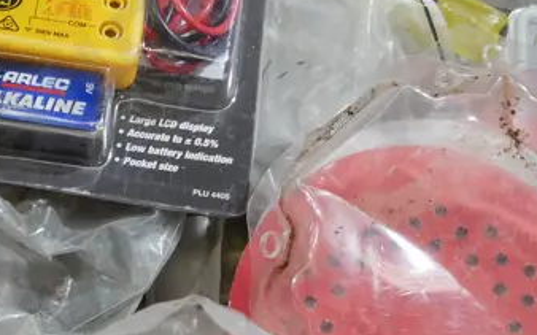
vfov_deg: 14.4
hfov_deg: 22.7
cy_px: 72
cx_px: 92
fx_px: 1317
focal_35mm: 90
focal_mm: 14
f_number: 3.5
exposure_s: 1/60
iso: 400
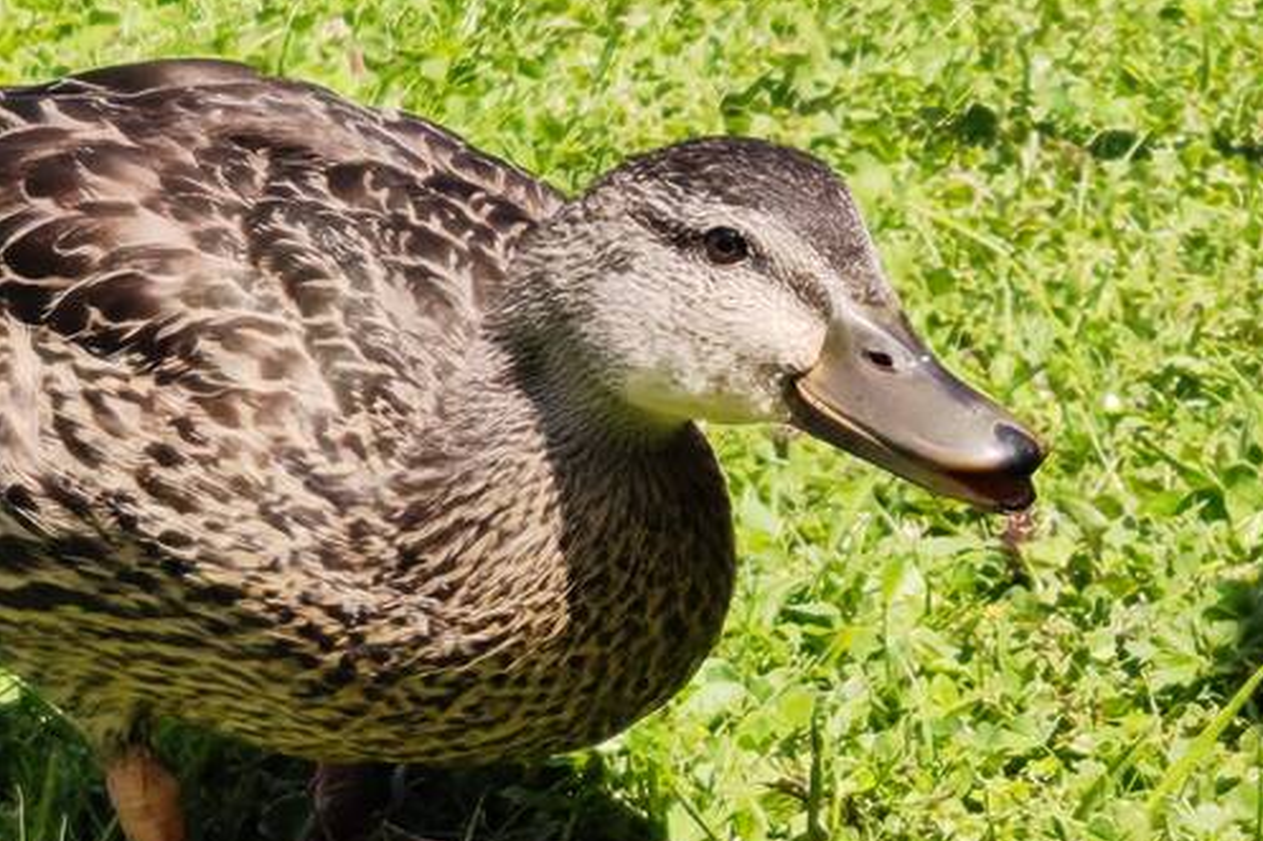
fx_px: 10346
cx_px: 633
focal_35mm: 295
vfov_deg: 4.7
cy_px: 420
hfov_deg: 7.0
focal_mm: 7.1
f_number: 2
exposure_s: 1/1374
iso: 142
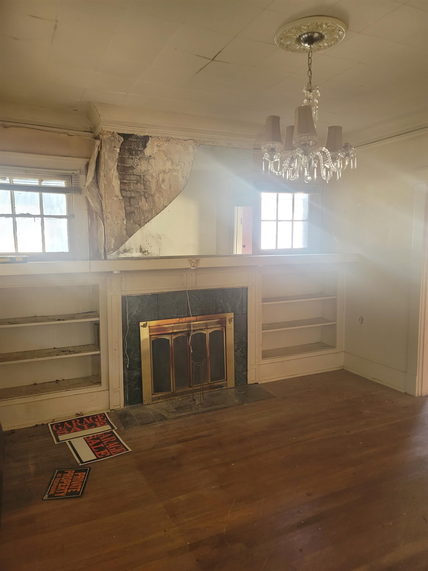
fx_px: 412
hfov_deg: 54.9
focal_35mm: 25
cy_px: 286
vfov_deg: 69.4
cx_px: 214
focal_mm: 7
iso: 320
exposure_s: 1/120
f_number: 1.8
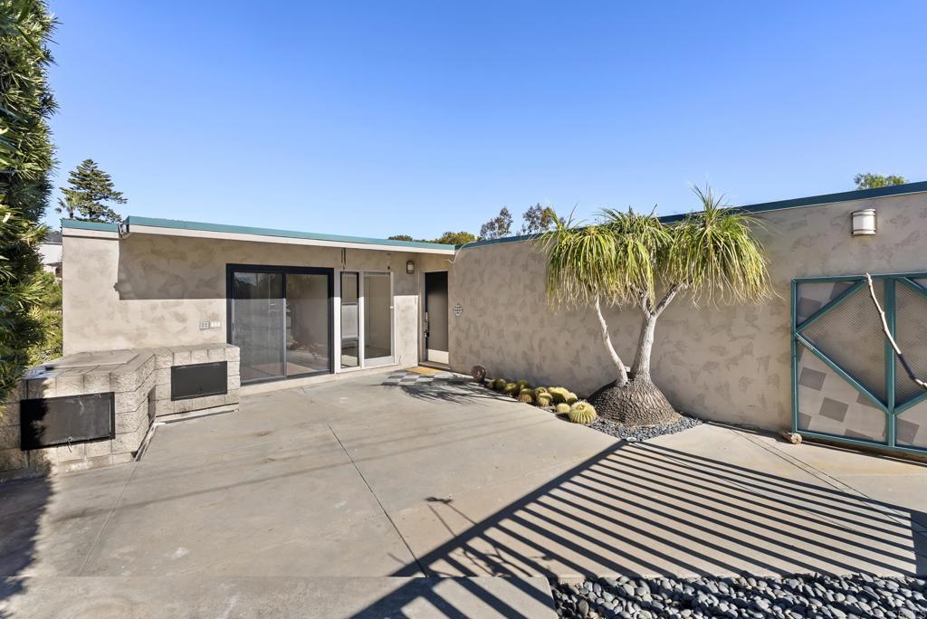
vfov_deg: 73.8
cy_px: 310
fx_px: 412
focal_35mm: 16
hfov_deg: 96.7
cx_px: 464
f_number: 9
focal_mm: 16
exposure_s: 1/320
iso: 400
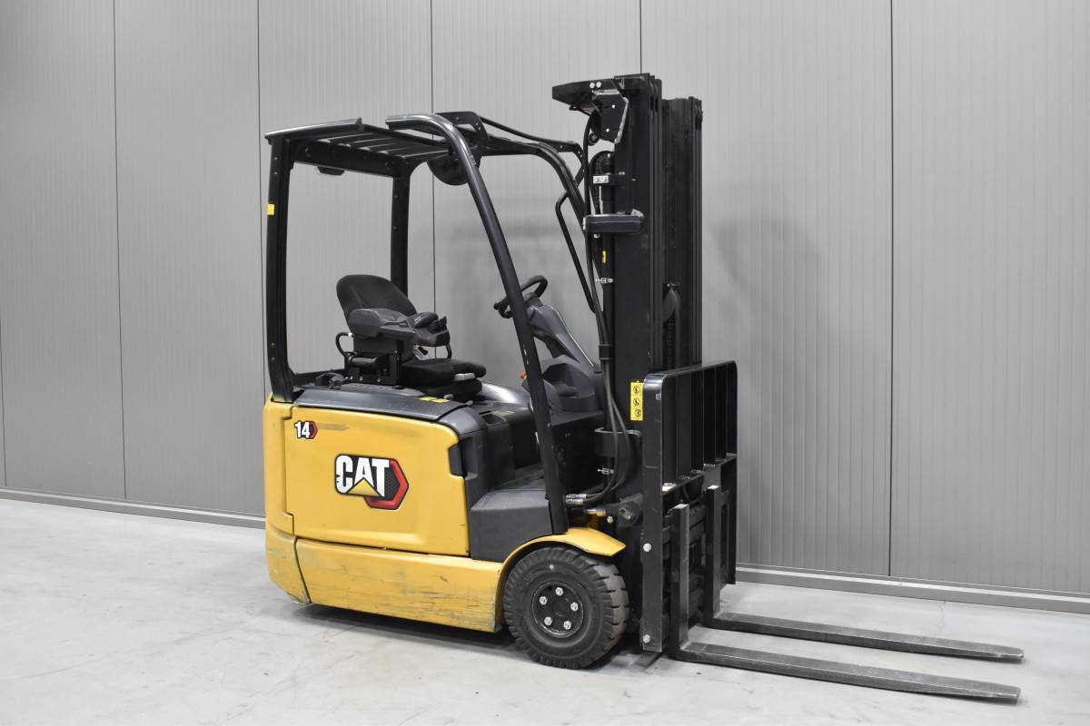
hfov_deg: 55.1
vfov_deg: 38.4
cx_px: 545
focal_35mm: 34
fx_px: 1045
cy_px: 363
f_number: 5.6
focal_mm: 23
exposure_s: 1/20
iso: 1250
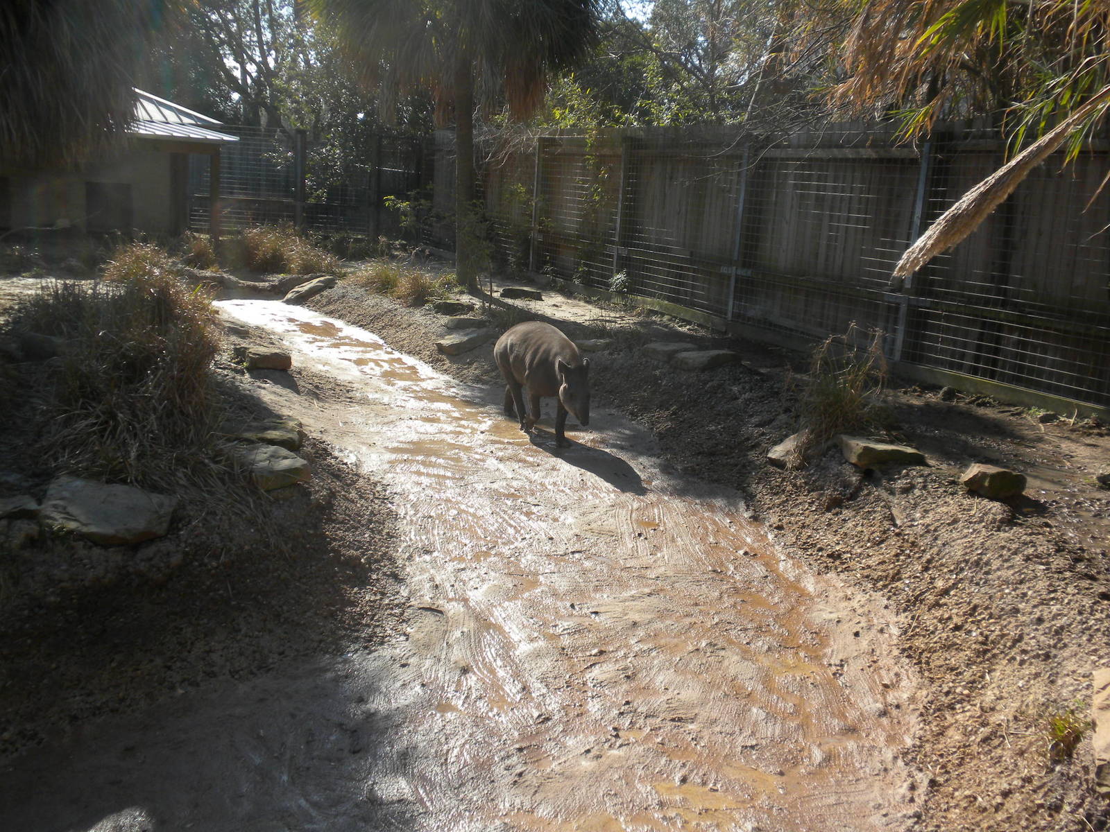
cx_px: 555
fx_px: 1186
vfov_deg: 38.7
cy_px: 416
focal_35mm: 37
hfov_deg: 50.1
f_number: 3.5
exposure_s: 1/552
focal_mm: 6.6
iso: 69
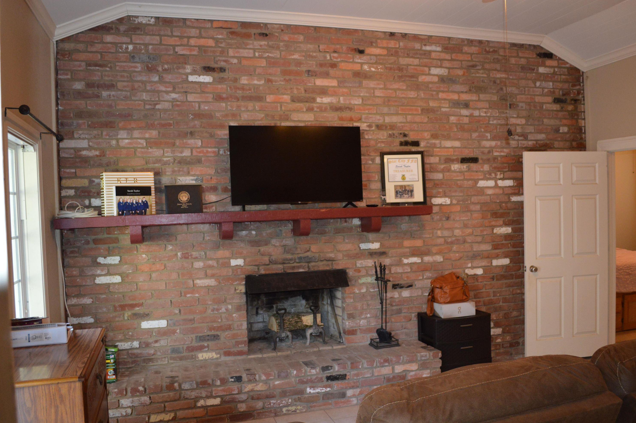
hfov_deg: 65.5
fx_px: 494
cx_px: 329
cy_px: 217
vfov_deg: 46.3
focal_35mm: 28
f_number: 3.5
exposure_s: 1/60
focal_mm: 18
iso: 1100
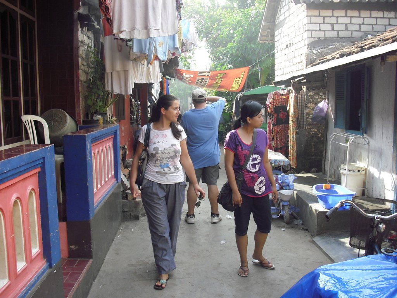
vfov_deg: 37.7
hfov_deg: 49.0
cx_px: 198
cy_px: 149
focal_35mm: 38
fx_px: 436
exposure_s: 1/200
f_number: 2.8
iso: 100
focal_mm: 6.2
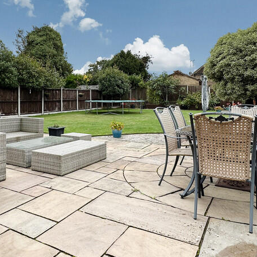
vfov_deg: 57.3
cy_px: 122
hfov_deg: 56.9
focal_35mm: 28
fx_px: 235
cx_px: 103
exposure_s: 1/263
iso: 40
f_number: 2.2
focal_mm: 2.22
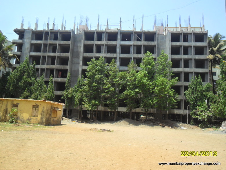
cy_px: 85
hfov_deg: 56.8
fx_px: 209
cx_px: 113
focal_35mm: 32
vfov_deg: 44.2
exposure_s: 1/500
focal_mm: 5.7
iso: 100
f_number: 3.7
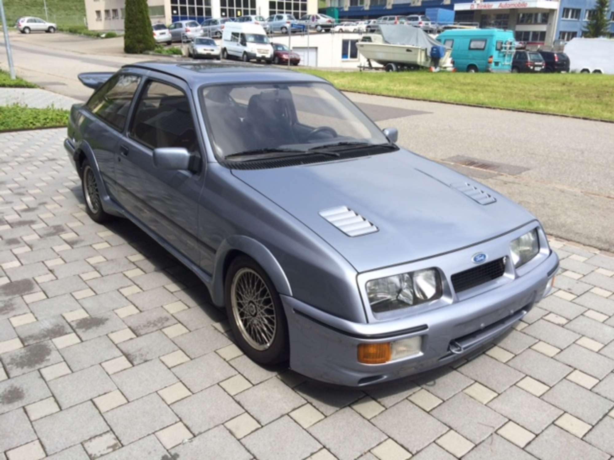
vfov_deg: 48.2
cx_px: 307
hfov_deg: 61.7
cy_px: 230
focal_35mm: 29
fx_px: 514
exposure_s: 1/1520
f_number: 2.2
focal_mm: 4.15
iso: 32
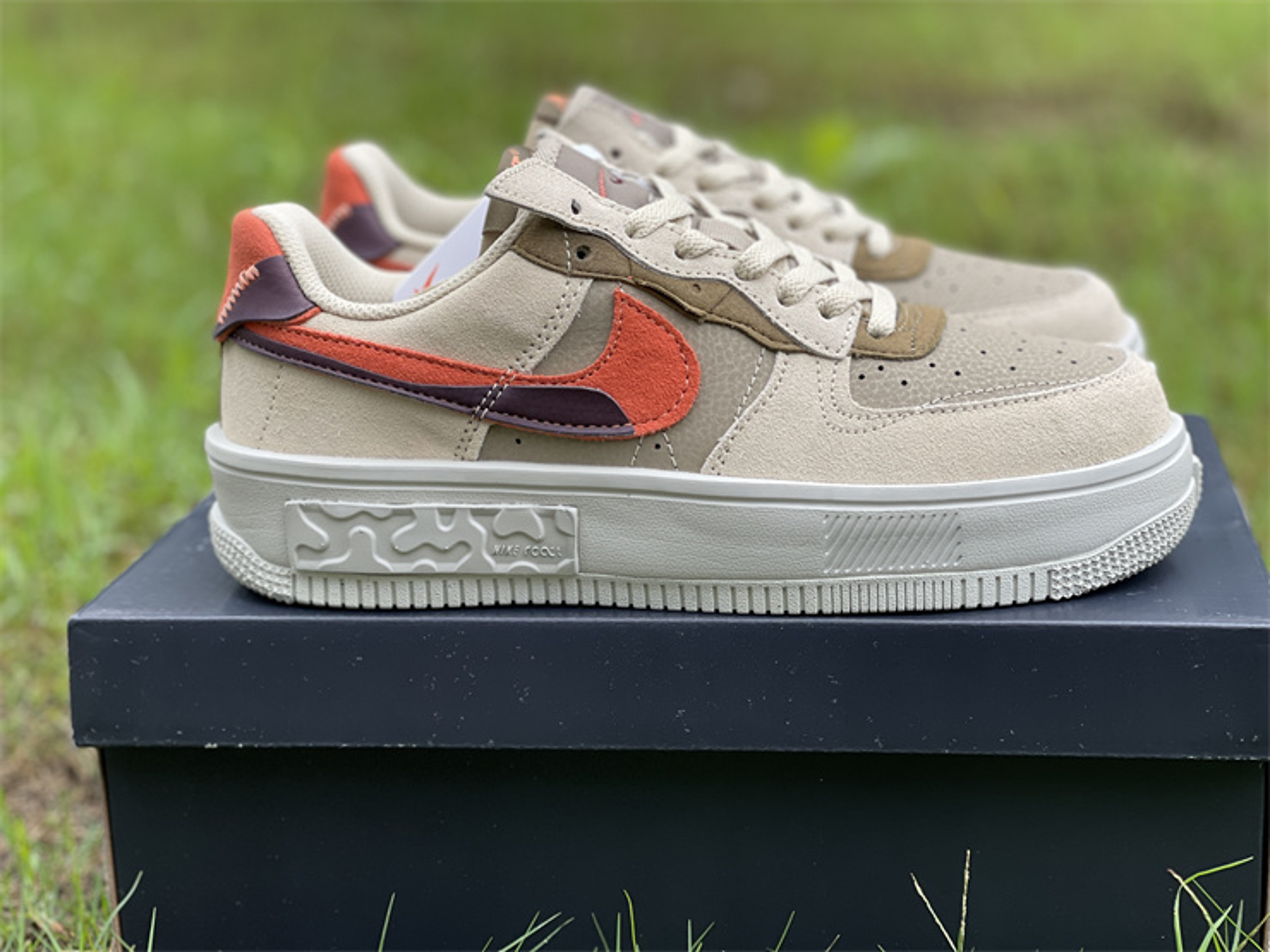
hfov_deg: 30.3
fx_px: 2348
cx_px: 635
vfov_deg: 22.9
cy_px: 476
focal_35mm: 64
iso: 32
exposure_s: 1/121
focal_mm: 7.5
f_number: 2.2
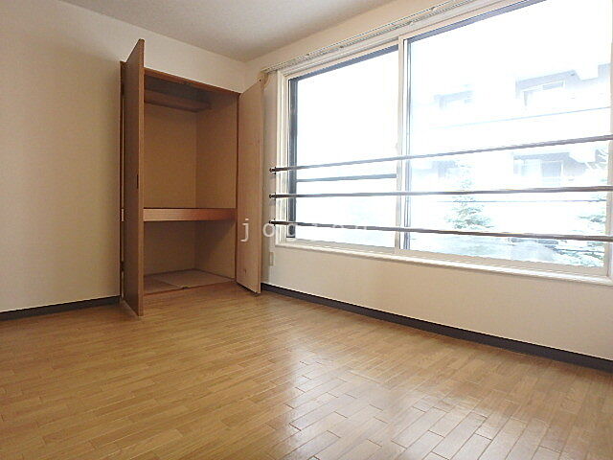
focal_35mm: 21
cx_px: 306
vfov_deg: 63.4
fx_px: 372
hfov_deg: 79.0
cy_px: 230
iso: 320
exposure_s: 1/30
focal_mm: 3.7
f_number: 3.5
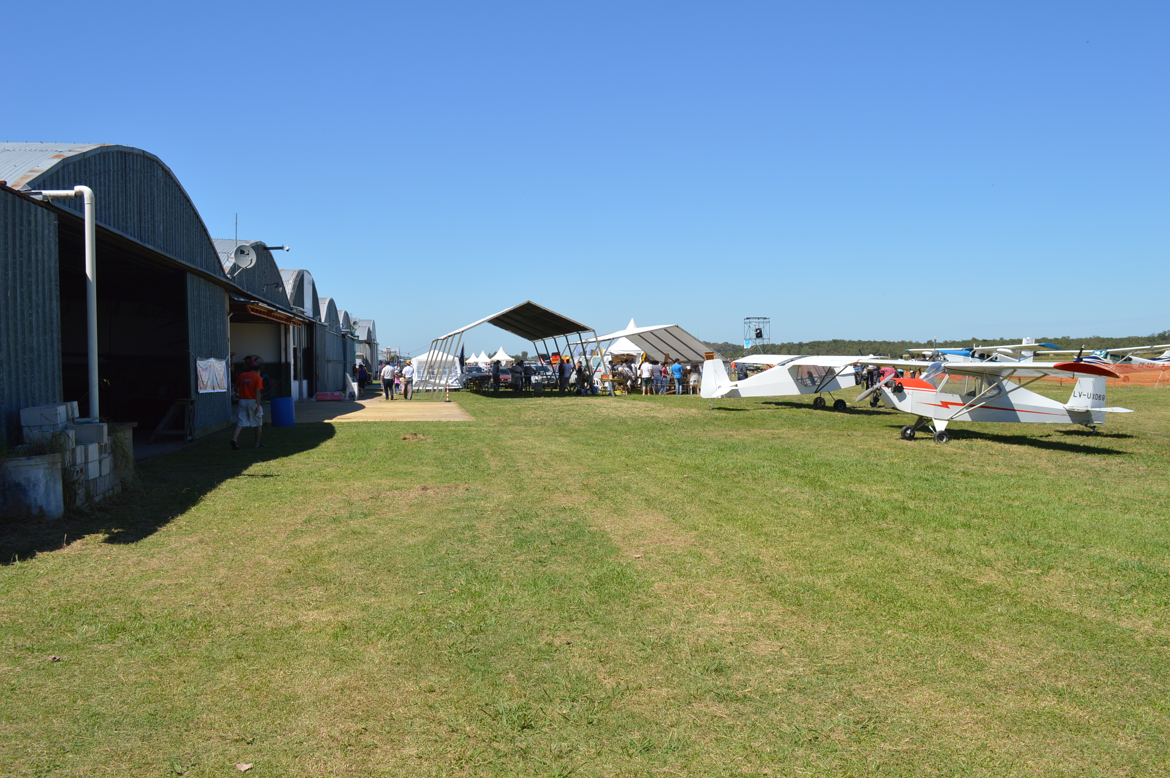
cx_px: 585
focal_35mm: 33
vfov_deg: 39.9
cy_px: 389
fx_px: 1072
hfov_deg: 57.3
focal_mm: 22
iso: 100
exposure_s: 1/250
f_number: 8
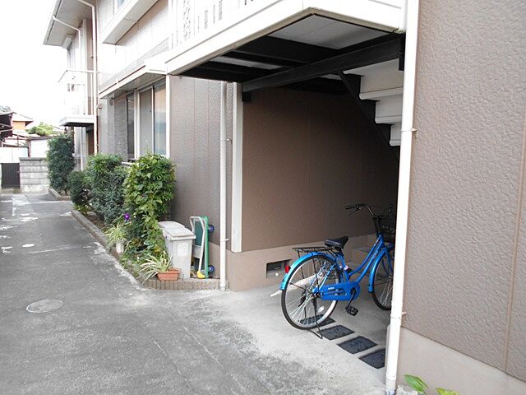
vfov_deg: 53.1
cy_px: 198
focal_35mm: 26
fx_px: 395
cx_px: 263
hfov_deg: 67.3
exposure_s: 1/30
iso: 160
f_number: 3.2
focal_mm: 4.6
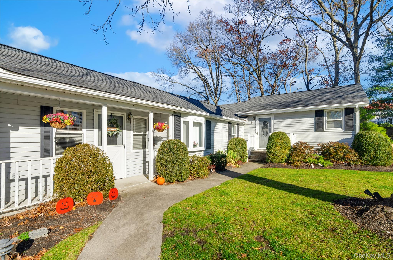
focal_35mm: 16
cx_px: 196
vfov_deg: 71.8
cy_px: 130
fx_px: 180
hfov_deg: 95.1
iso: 200
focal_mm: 11
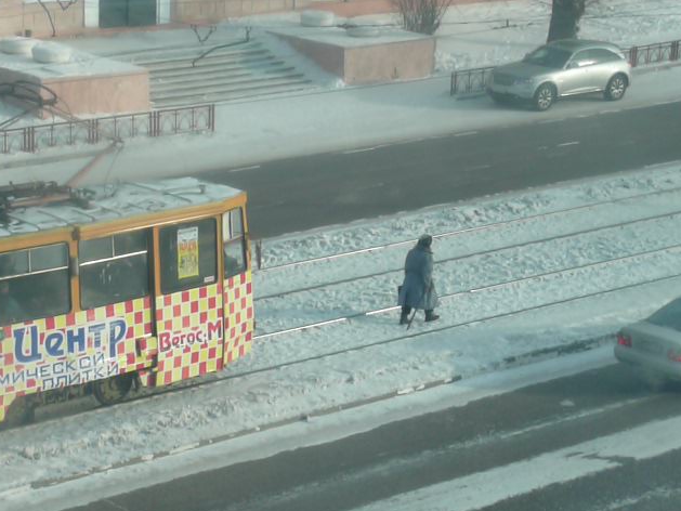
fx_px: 2381
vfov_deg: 12.3
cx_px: 338
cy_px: 258
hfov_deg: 16.3
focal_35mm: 121
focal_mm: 19.5
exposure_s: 1/250
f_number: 11
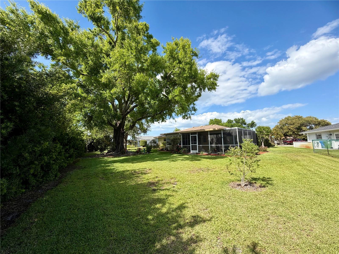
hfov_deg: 102.1
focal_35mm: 14
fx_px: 137
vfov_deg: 85.7
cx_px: 170
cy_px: 127
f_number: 2.2
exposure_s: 1/770
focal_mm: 2.22
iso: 32
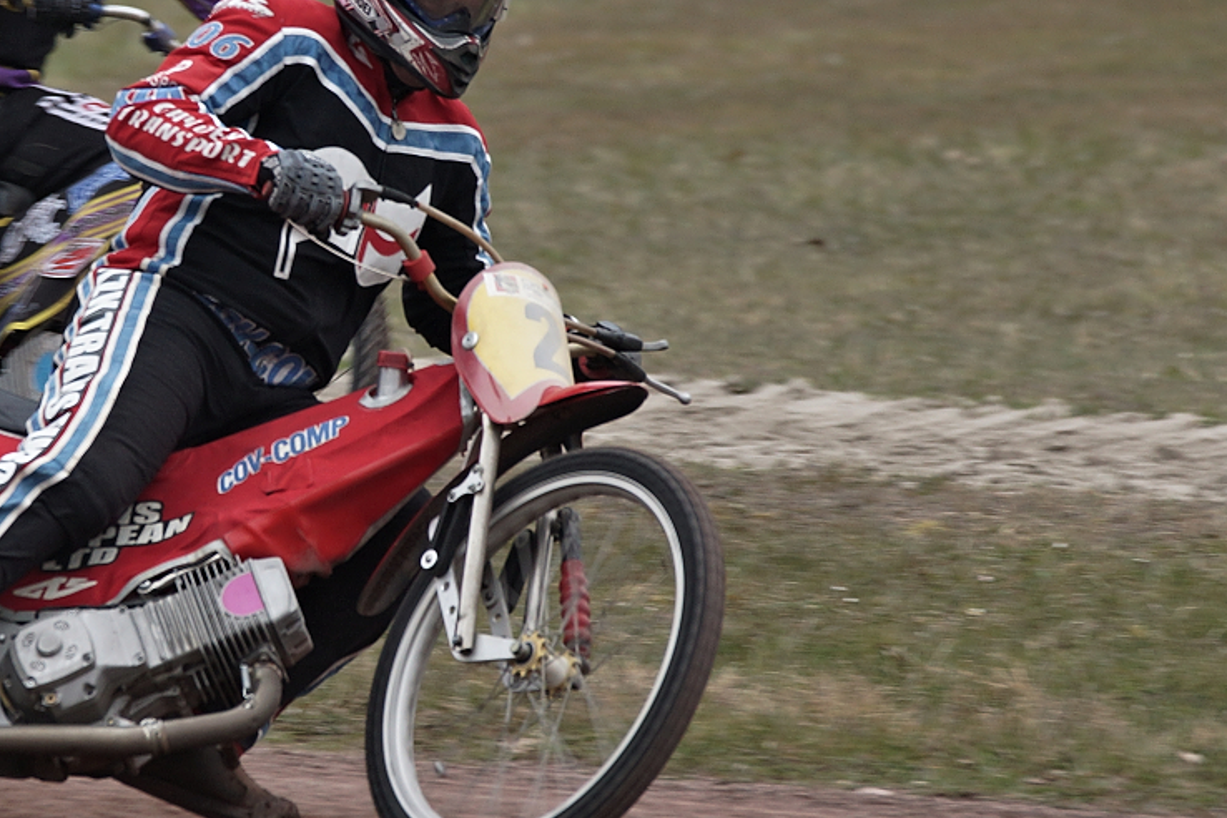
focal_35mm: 732
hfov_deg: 2.8
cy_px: 296
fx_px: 24947
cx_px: 249
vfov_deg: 1.9
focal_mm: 300
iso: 400
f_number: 7.1
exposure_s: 1/800
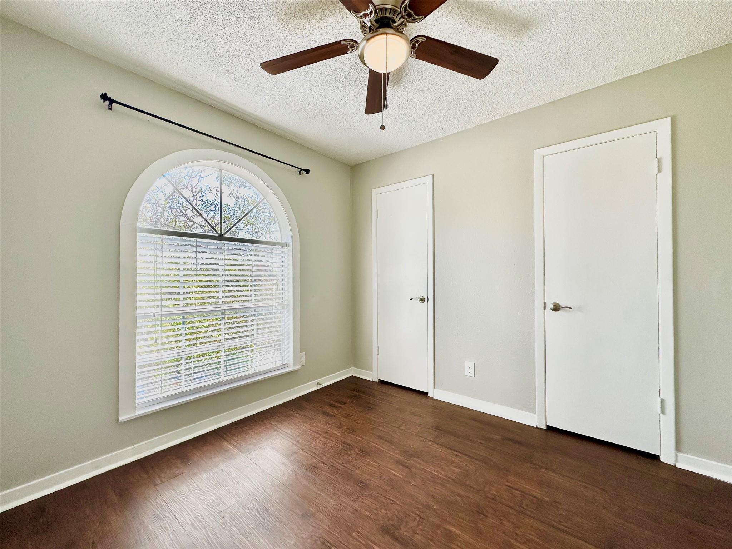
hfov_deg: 102.1
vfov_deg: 85.7
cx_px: 366
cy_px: 274
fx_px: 296
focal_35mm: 14
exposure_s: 1/376
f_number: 2.2
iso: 40
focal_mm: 2.22
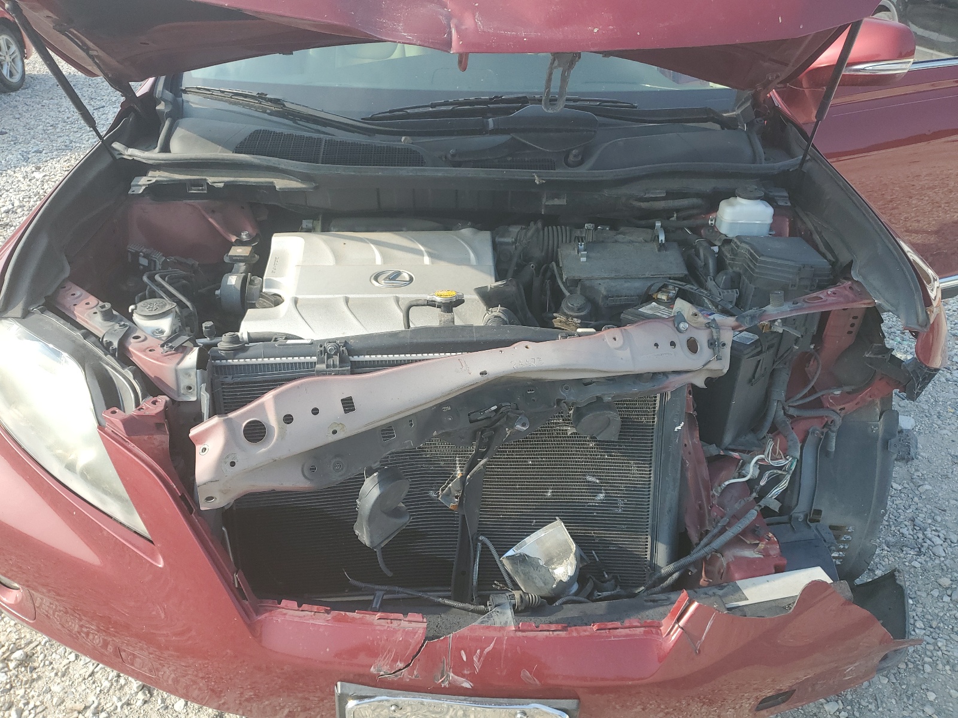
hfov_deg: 67.3
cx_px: 479
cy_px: 359
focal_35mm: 26
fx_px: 720
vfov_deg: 53.1
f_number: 1.5
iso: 50
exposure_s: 1/1000
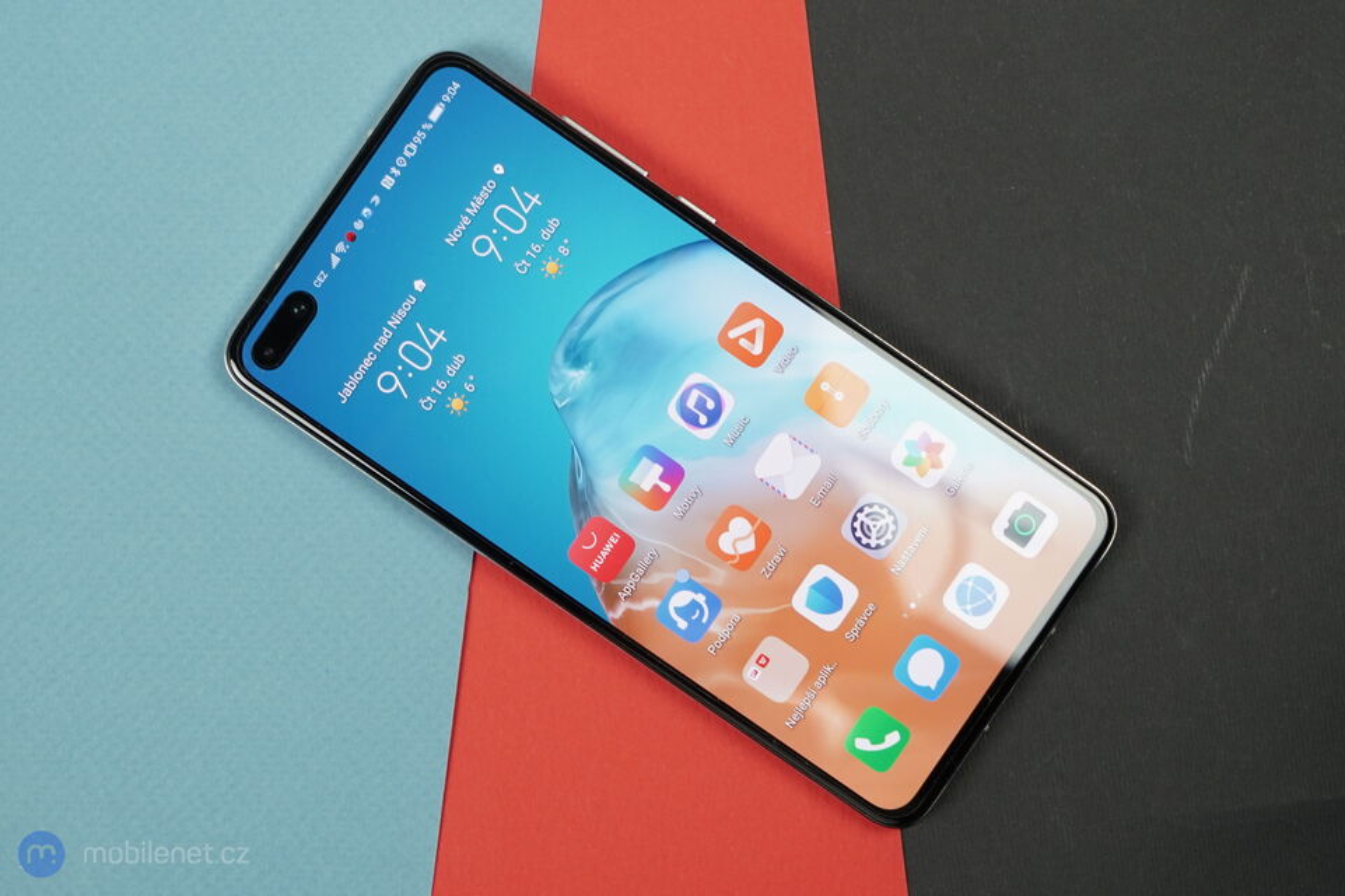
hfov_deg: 38.9
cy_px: 448
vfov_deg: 26.5
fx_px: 1905
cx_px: 672
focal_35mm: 51
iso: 800
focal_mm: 51
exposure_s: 1/100
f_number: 6.3
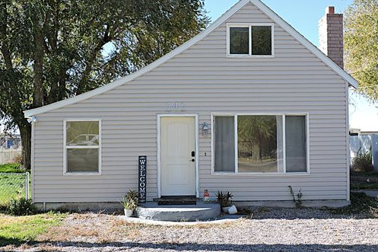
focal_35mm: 45
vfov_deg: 29.8
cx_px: 189
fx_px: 472
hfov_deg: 43.6
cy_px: 116
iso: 100
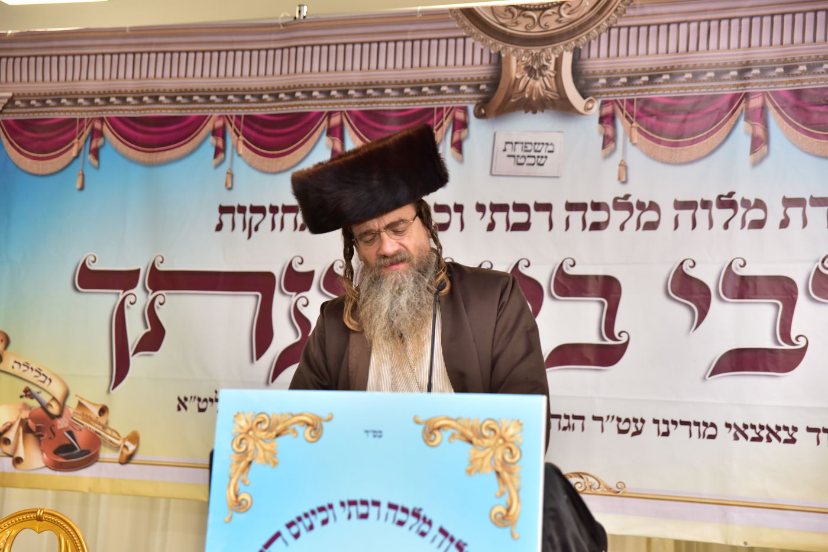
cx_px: 414
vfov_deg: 22.6
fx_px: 1380
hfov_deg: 33.4
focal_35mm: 60
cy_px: 276
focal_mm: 60
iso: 1600
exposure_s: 1/250
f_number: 3.5
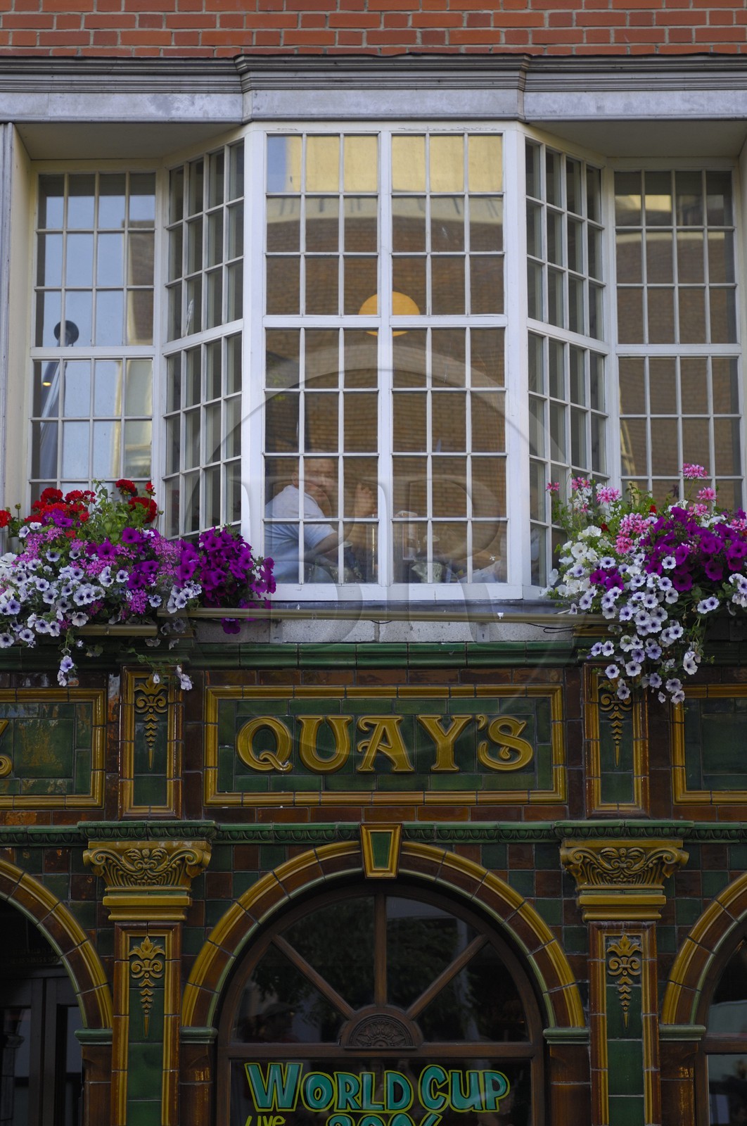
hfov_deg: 18.9
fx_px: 2248
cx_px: 374
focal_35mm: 72
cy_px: 563
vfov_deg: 28.1
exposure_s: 1/125
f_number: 3.5
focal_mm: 48
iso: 100
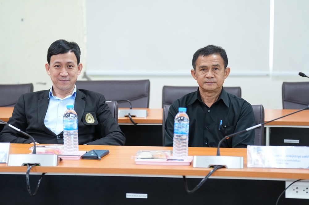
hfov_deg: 23.1
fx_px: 755
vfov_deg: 15.5
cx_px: 154
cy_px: 102
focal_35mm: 88
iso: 2500
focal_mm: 88
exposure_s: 1/160
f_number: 2.8
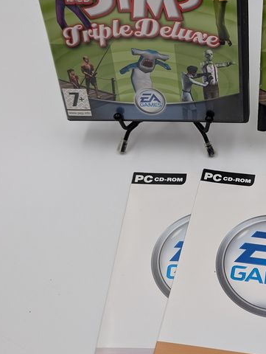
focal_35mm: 50
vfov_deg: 37.9
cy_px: 133
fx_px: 511
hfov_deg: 28.1
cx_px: 238
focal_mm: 6.9
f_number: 1.68
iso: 69
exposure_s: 1/53.4
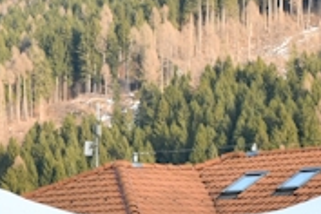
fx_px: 2051
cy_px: 393
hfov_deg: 8.8
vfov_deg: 5.9
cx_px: -63
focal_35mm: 230
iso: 400
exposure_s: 1/250
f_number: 5
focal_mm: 34
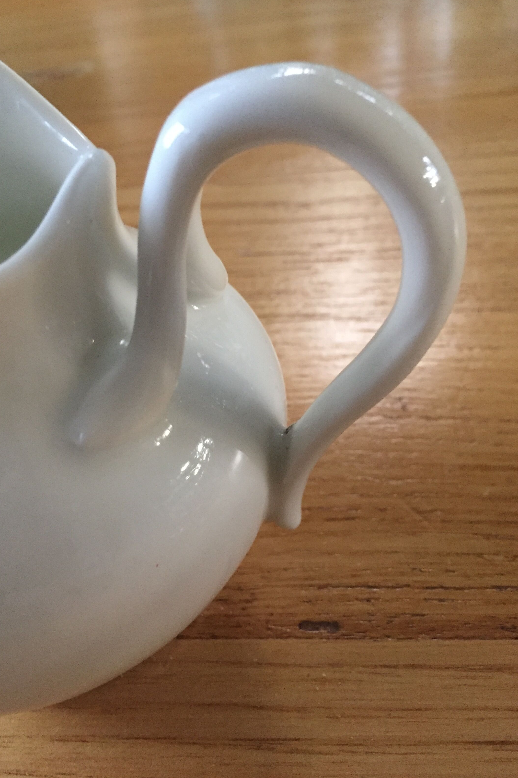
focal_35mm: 31
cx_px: 222
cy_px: 381
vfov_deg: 60.3
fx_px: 669
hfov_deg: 42.2
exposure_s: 1/33
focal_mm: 4.15
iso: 250
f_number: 2.2
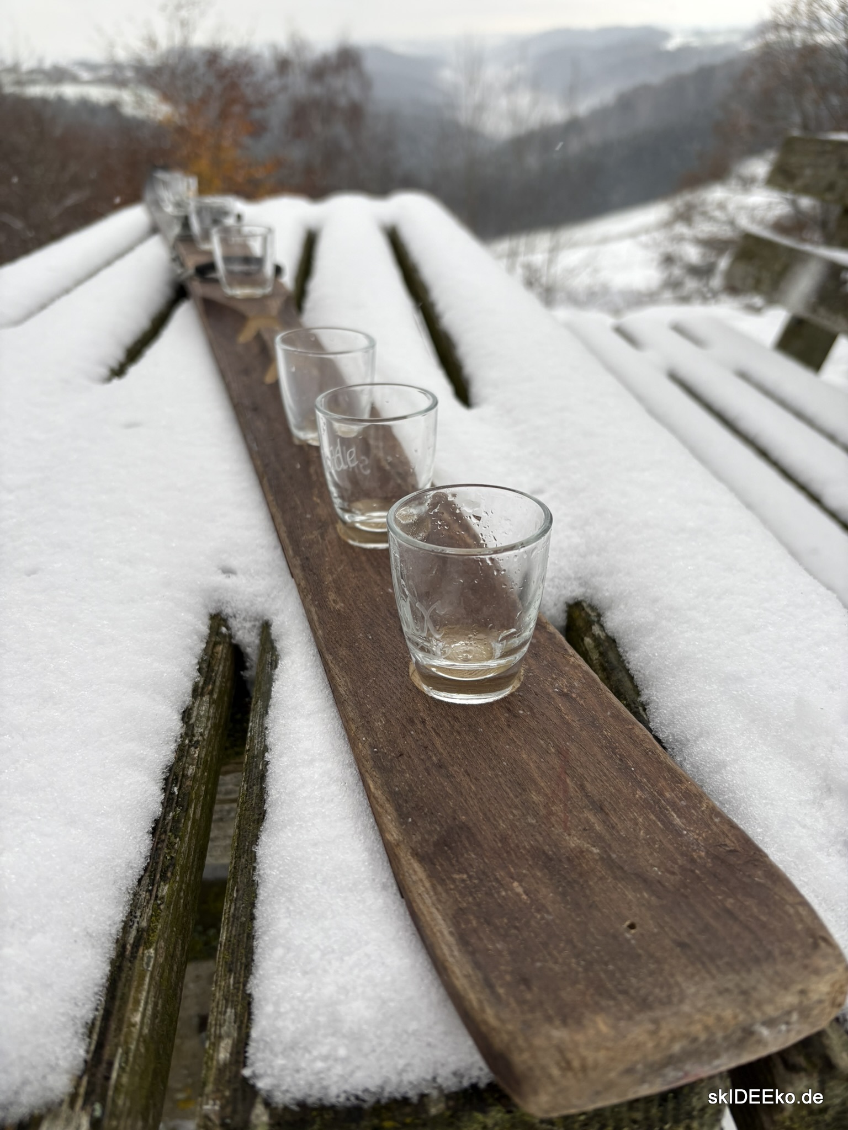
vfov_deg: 67.3
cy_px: 565
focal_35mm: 26
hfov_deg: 53.1
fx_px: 849
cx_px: 424
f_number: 1.6
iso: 50
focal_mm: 5.96
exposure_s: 1/419
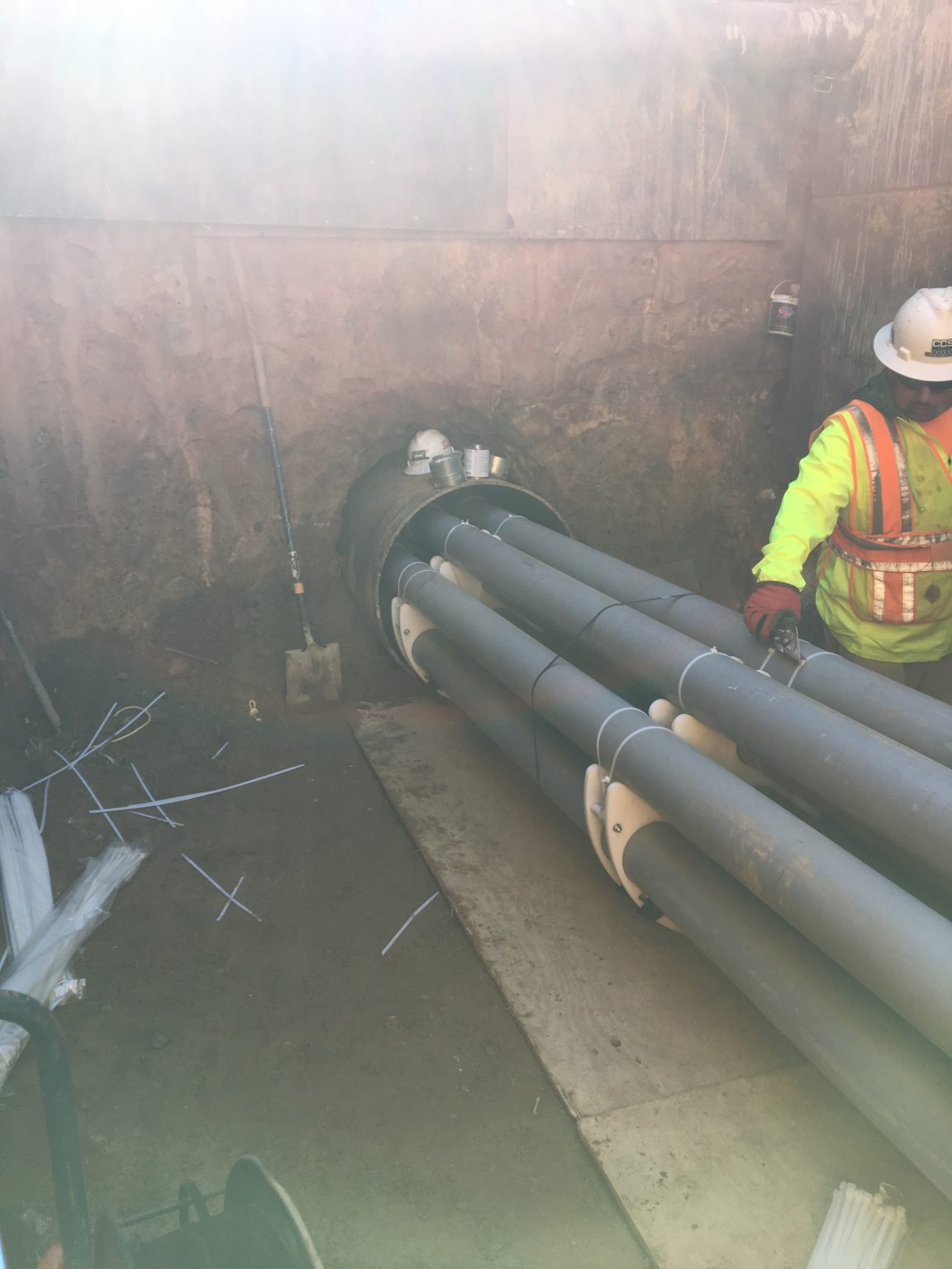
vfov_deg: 61.7
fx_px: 1063
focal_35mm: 29
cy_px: 634
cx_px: 476
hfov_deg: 48.2
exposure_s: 1/207
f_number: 2.2
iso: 25
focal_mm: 4.15
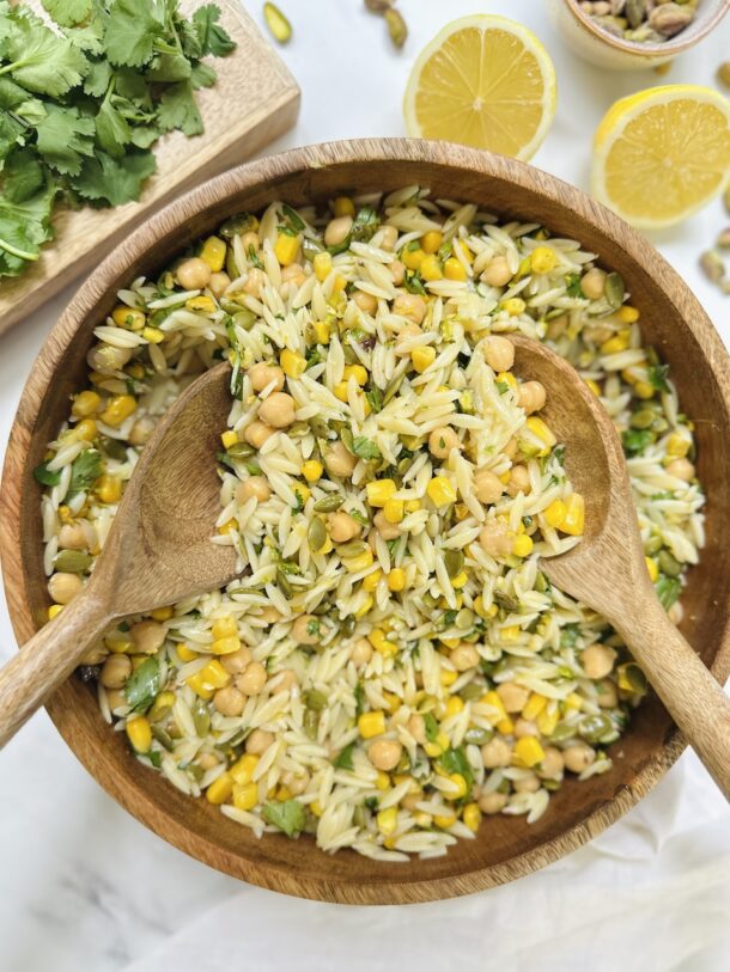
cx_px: 365
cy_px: 486
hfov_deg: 56.8
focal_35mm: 24
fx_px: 675
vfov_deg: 71.6
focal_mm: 6.86
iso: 250
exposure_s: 1/96
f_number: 1.78
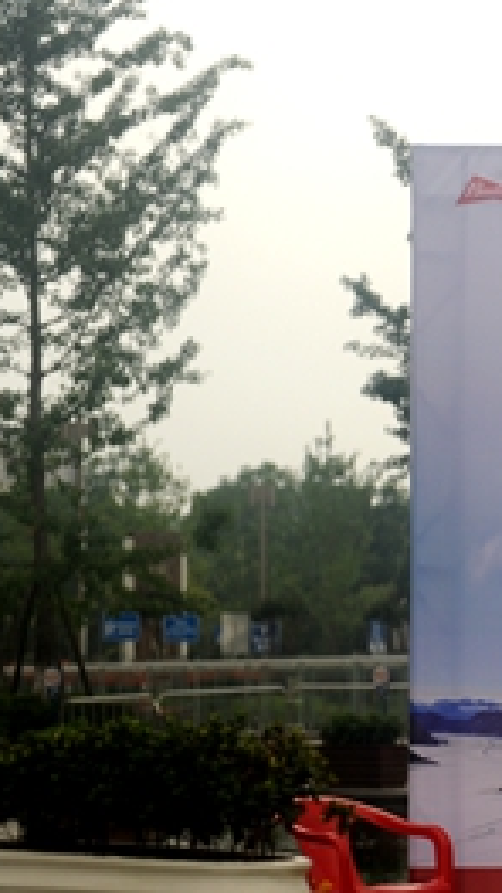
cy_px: 589
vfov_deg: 14.5
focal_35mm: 148
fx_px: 3501
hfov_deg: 7.9
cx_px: 919
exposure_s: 1/2500
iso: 500
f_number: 2.8
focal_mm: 62
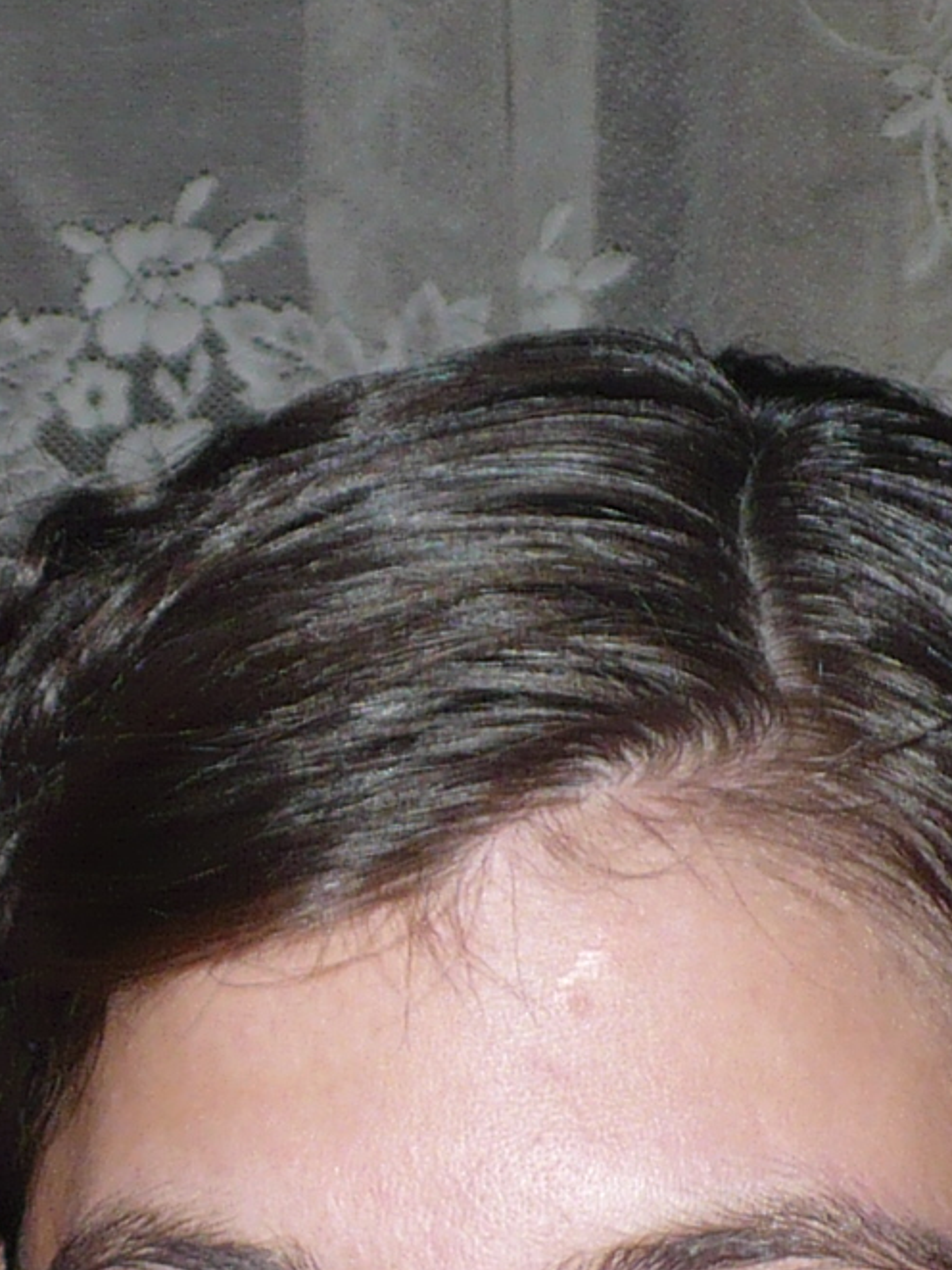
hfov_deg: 8.6
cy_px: 1243
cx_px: -36
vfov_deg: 11.4
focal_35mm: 172
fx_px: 6305
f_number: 2.8
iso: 100
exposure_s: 1/30
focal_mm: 6.1
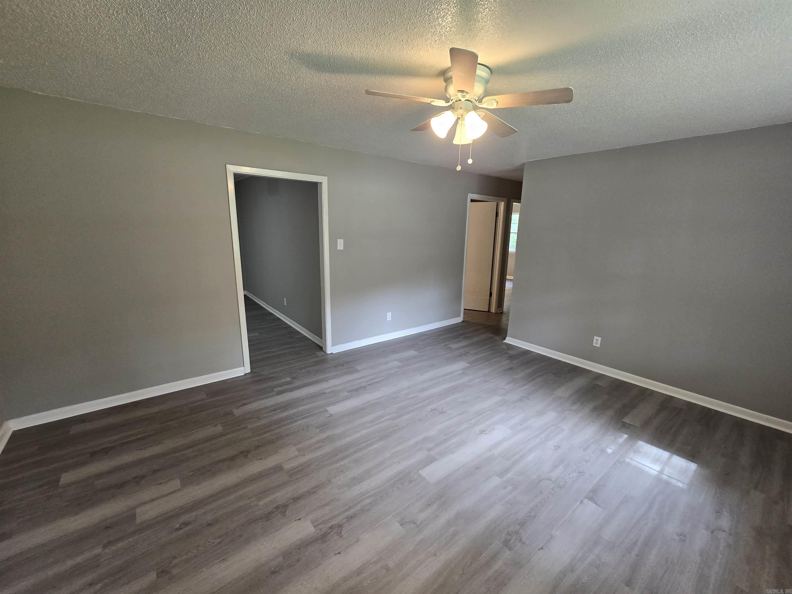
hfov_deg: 106.2
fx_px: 297
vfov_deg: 89.9
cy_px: 297
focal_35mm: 13
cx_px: 396
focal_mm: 2.2
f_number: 2.2
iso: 200
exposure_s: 1/60
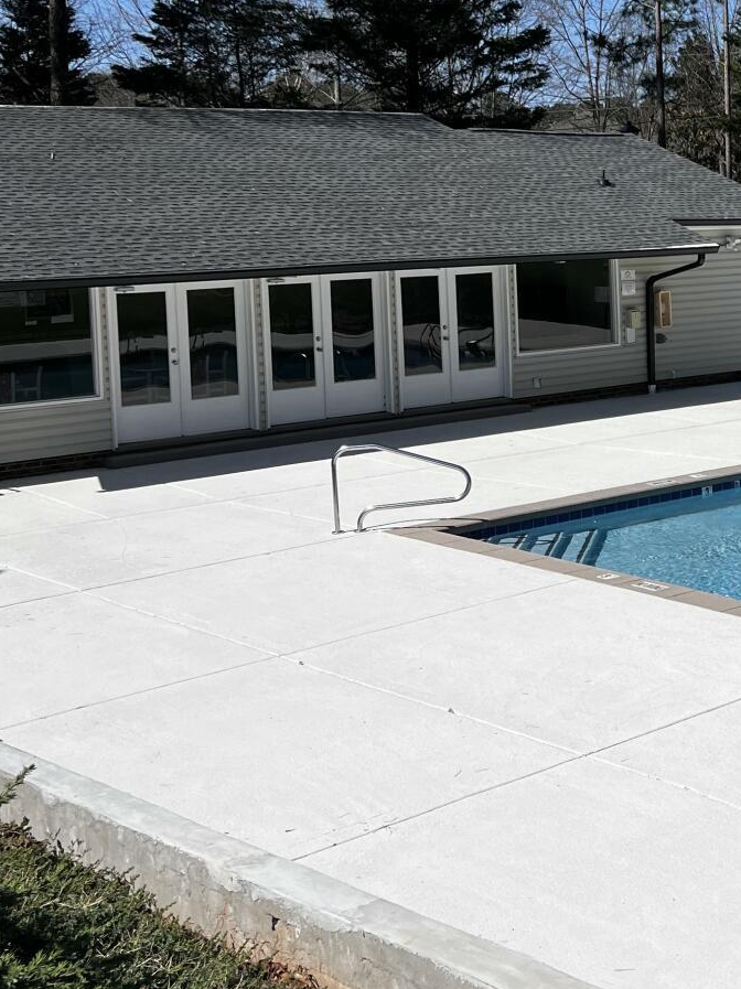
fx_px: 1657
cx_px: 716
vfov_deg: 33.0
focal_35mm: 58
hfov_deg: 24.2
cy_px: 331
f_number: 1.5
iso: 50
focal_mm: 5.7
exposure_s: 1/8696
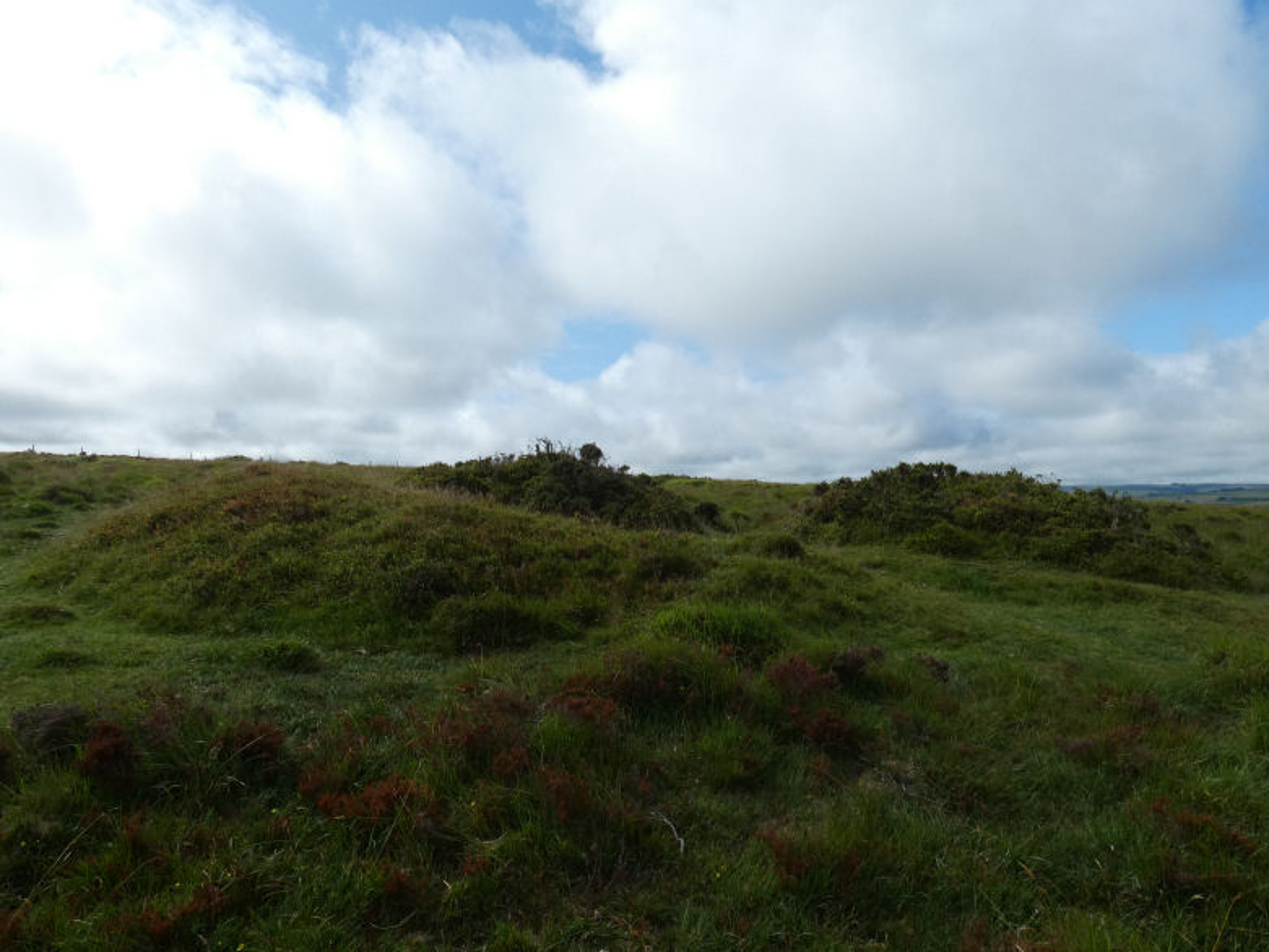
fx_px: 843
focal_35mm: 23
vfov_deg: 58.9
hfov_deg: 73.9
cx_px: 613
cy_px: 478
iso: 80
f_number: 4
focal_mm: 3.6
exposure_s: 1/1000
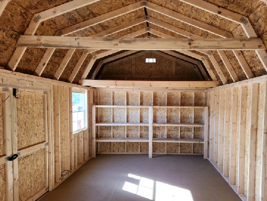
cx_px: 158
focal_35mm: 28
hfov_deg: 62.9
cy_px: 114
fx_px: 216
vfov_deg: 49.6
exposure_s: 1/60.2
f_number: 1.8
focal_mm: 5.4
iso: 40
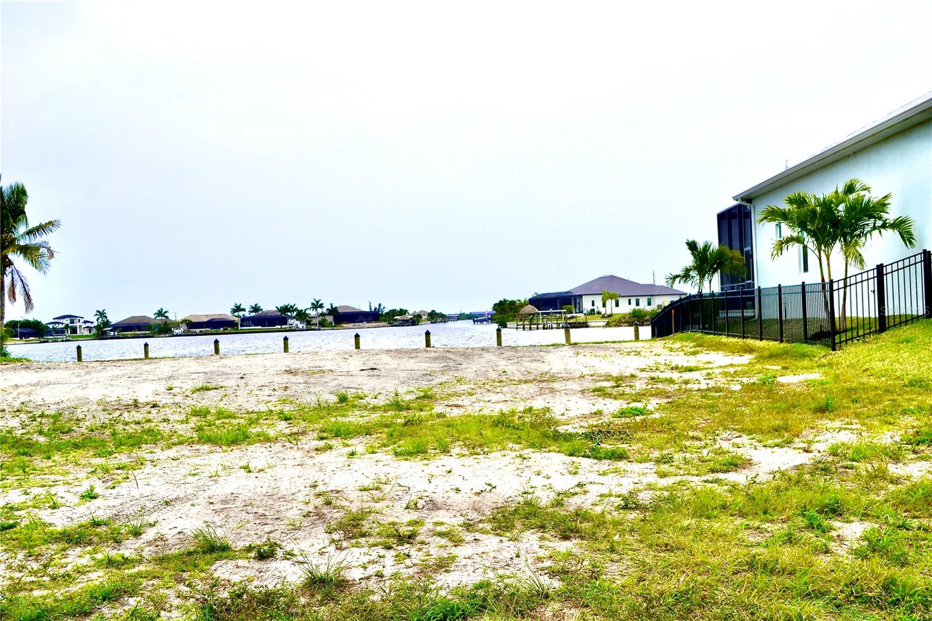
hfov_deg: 49.6
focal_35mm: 39
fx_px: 1009
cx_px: 466
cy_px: 310
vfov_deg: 34.2
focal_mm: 26
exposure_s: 1/250
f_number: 8
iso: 100
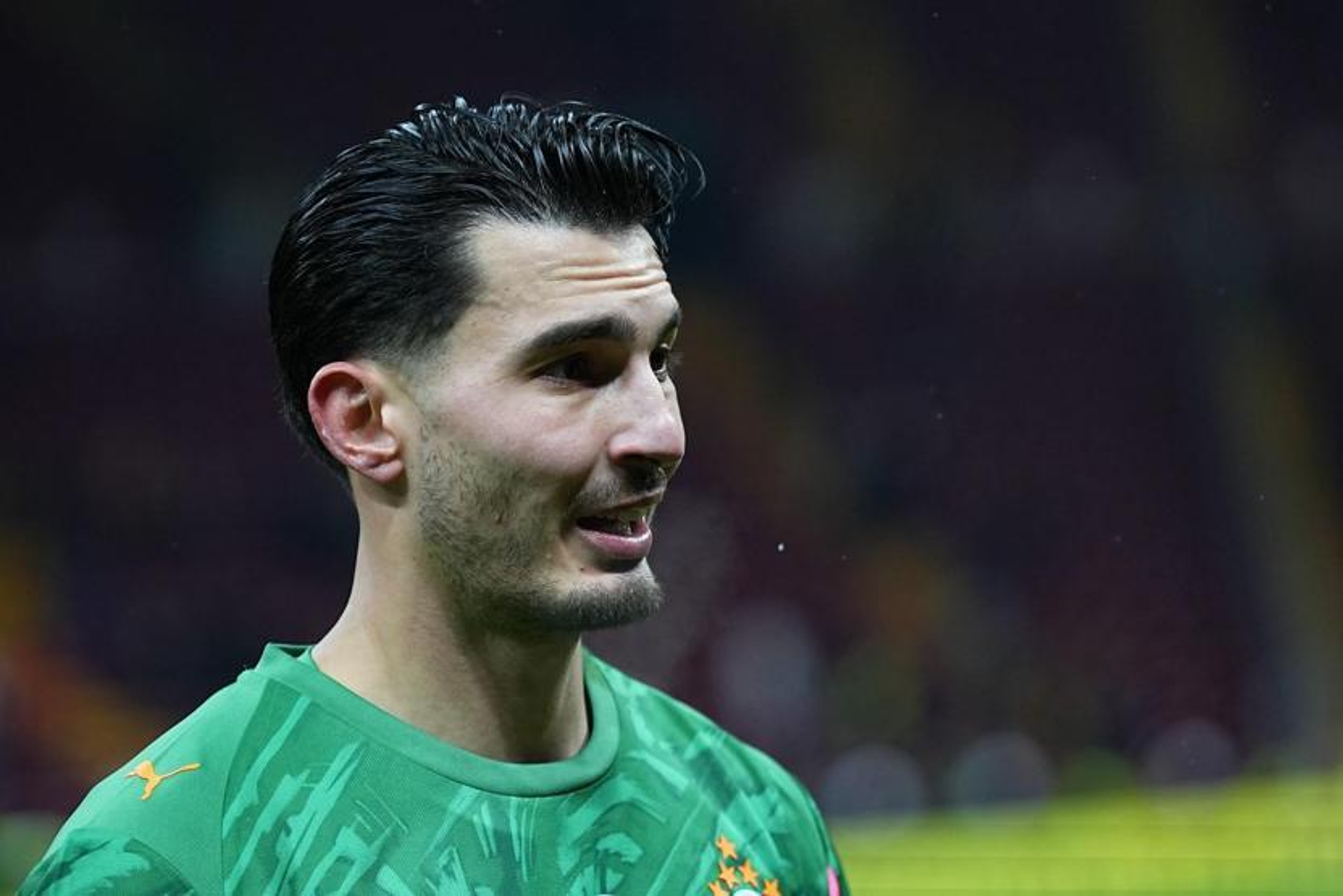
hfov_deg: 8.8
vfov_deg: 5.9
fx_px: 8730
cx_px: 672
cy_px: 448
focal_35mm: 234
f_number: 2.8
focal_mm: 156
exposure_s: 1/1600
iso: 2000
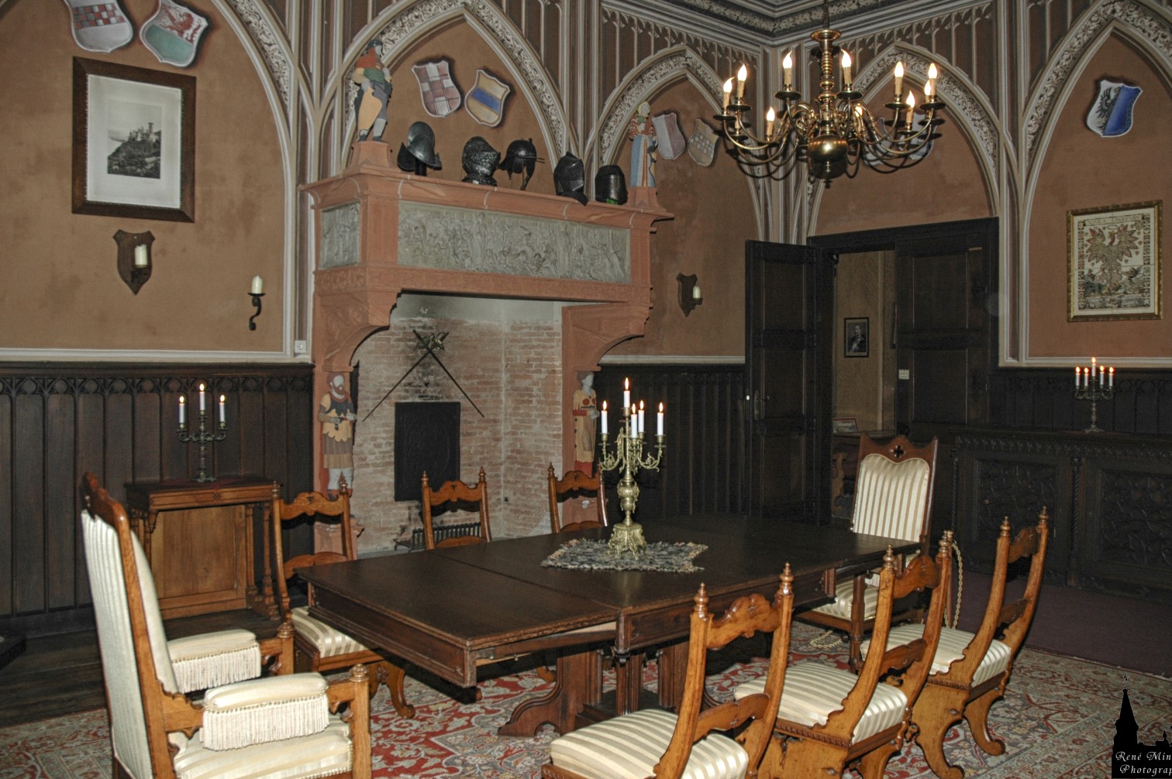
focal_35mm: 29
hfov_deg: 63.7
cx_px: 580
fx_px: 943
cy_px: 370
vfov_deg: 44.9
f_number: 4
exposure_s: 1/60
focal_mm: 18
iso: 200
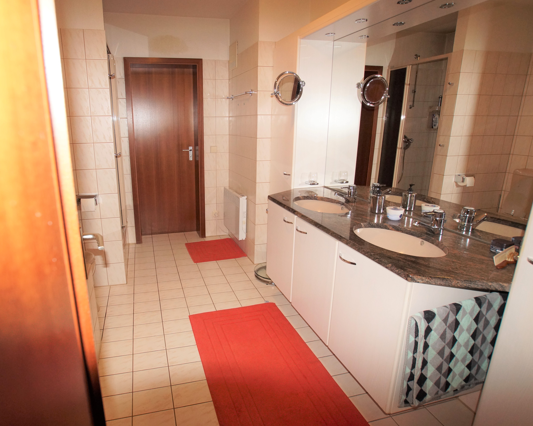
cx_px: 222
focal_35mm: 20
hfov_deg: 80.9
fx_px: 309
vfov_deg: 69.2
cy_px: 208
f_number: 4.5
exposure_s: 1/60
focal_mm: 11
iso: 800
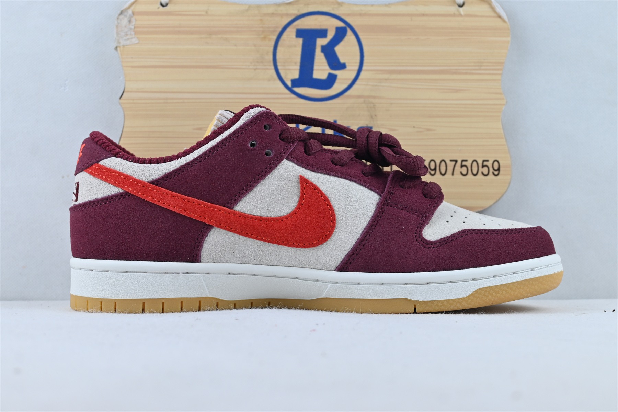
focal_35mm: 49
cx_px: 309
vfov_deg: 27.7
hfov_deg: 40.5
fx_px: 837
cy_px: 206
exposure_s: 1/60
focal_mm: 32.5
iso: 100
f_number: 5
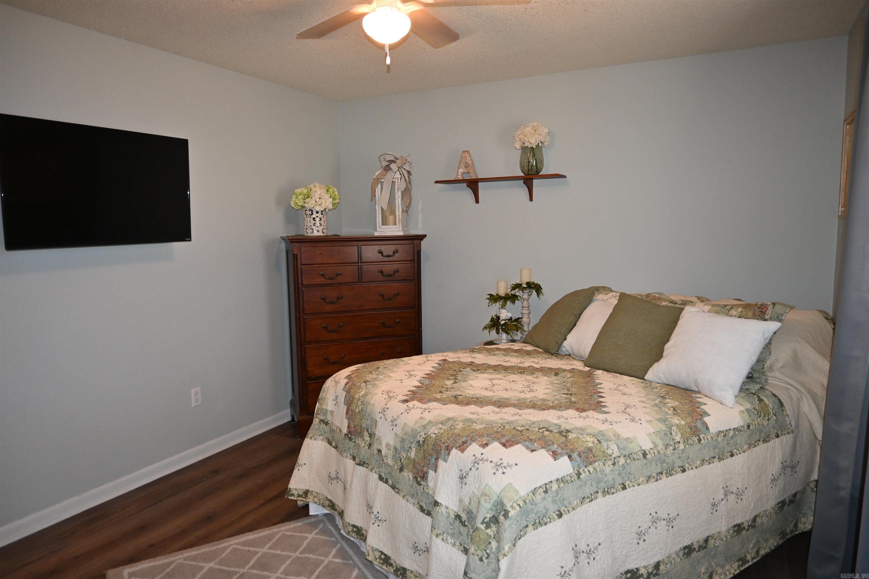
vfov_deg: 53.1
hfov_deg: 73.7
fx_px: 579
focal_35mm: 24
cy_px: 290
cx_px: 434
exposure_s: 1/60
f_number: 3.5
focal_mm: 16
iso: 720
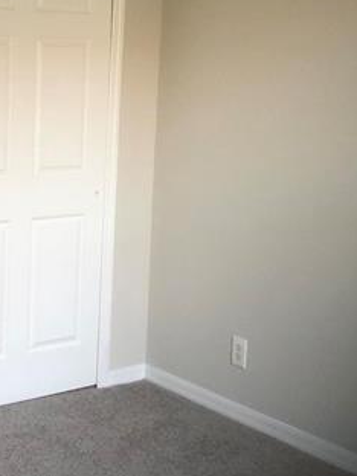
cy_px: 182
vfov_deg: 28.1
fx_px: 949
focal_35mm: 69
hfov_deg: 20.9
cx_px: 44
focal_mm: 3.99
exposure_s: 1/15
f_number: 1.8
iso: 64
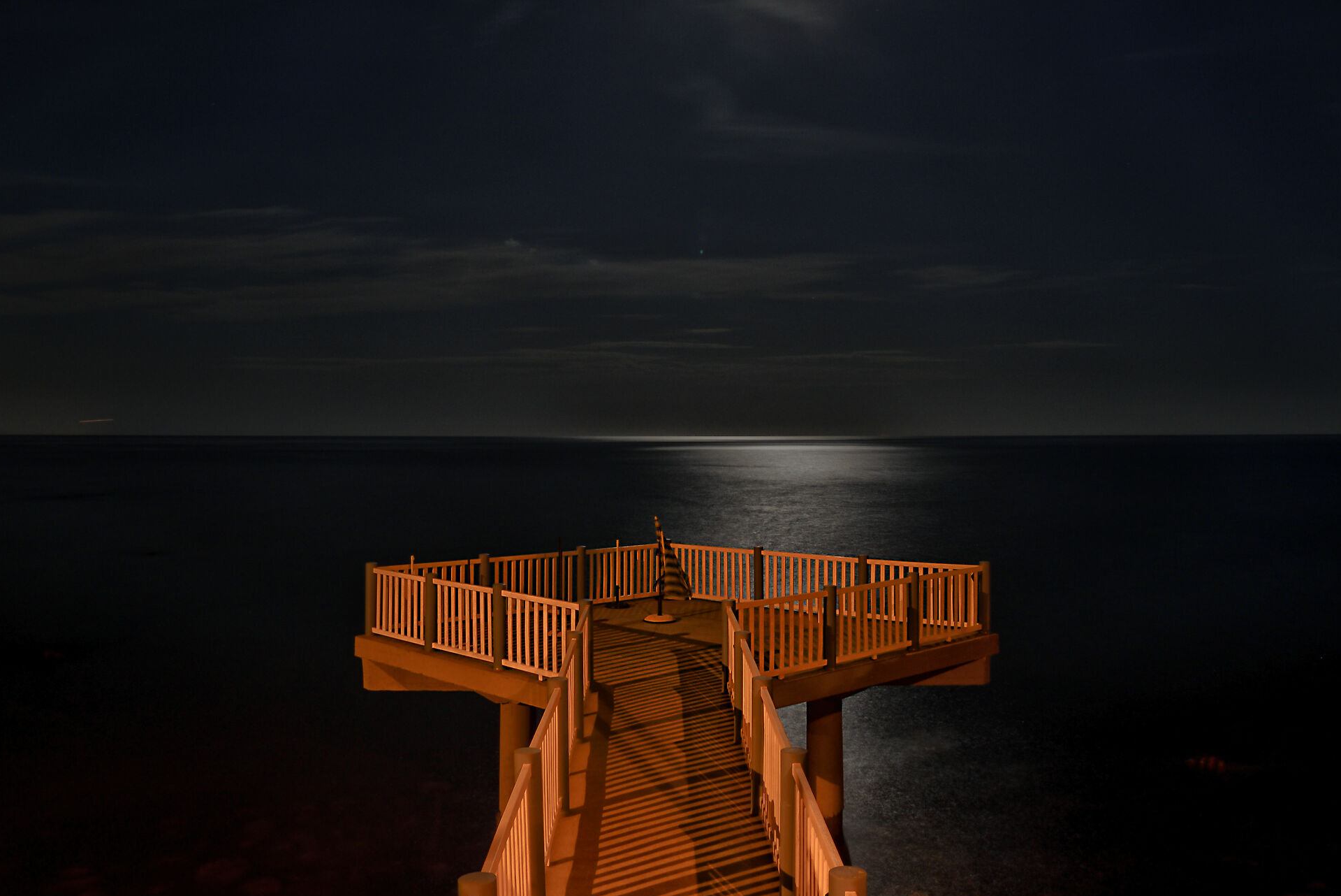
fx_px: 932
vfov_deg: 51.0
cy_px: 359
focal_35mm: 25
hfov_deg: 71.5
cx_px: 689
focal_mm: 20
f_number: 16
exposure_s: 30
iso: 160
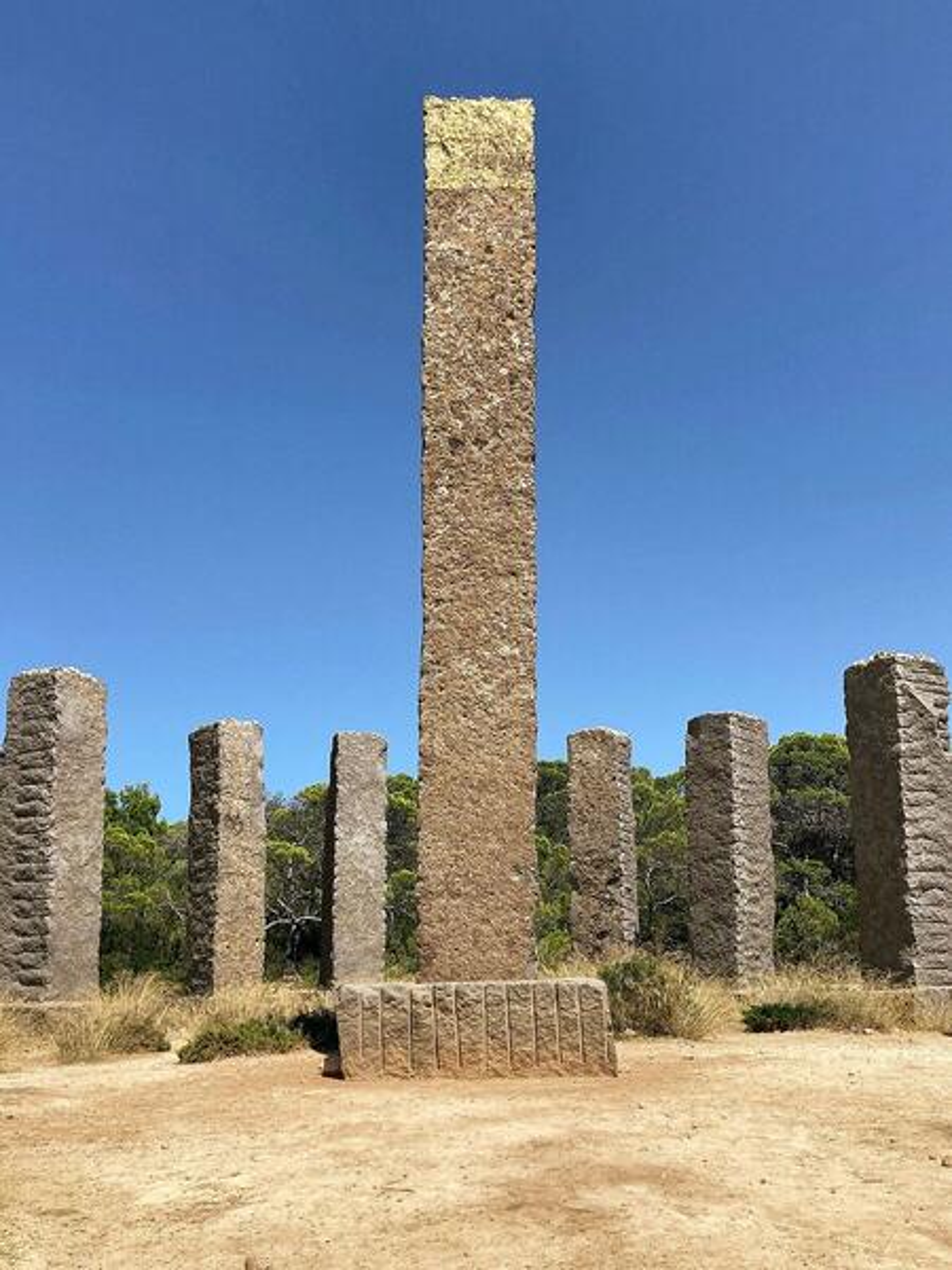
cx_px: 476
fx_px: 1027
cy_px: 635
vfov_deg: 63.4
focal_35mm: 28
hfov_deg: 49.7
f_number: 1.8
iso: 25
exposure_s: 1/2404
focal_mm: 3.99
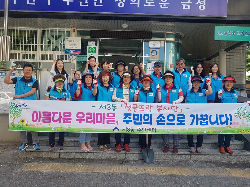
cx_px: 125
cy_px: 94
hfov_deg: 67.3
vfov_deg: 53.1
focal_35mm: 26
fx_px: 188
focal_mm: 4.2
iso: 50
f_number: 1.7
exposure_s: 1/297
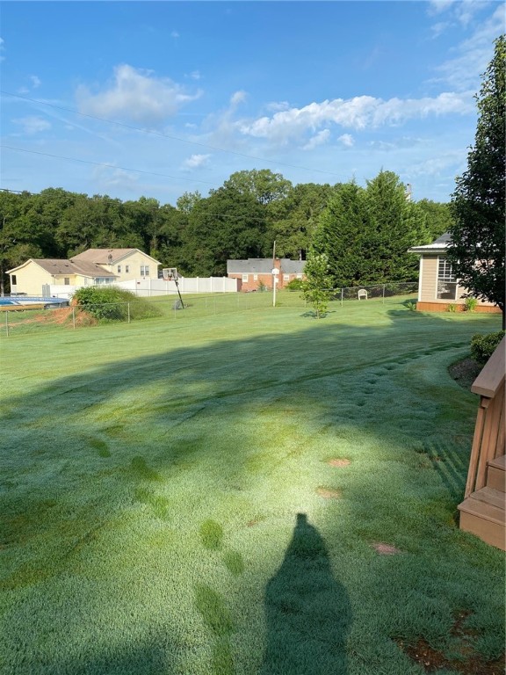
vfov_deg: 67.3
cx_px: 253
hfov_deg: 53.1
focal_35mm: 26
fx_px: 507
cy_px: 338
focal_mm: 4.25
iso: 32
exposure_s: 1/1927
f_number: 1.8
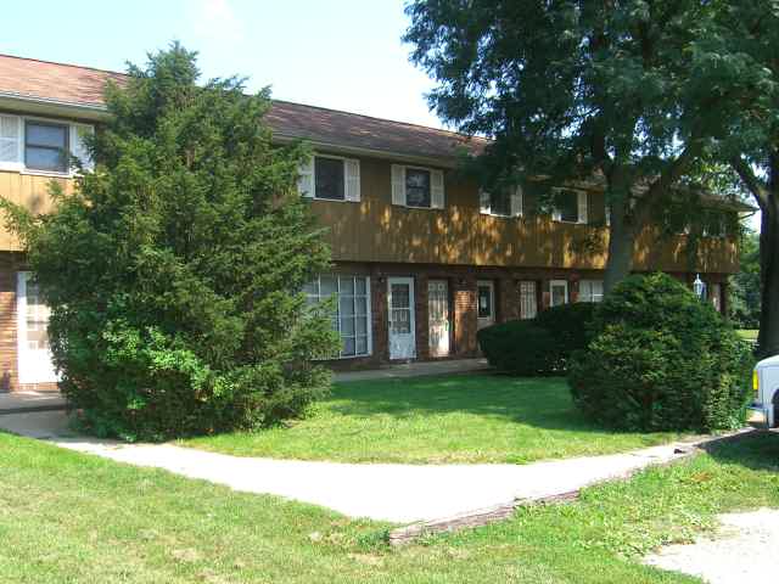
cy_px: 292
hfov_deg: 49.0
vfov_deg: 37.7
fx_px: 855
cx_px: 390
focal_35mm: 38
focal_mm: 7.9
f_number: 4
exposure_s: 1/200
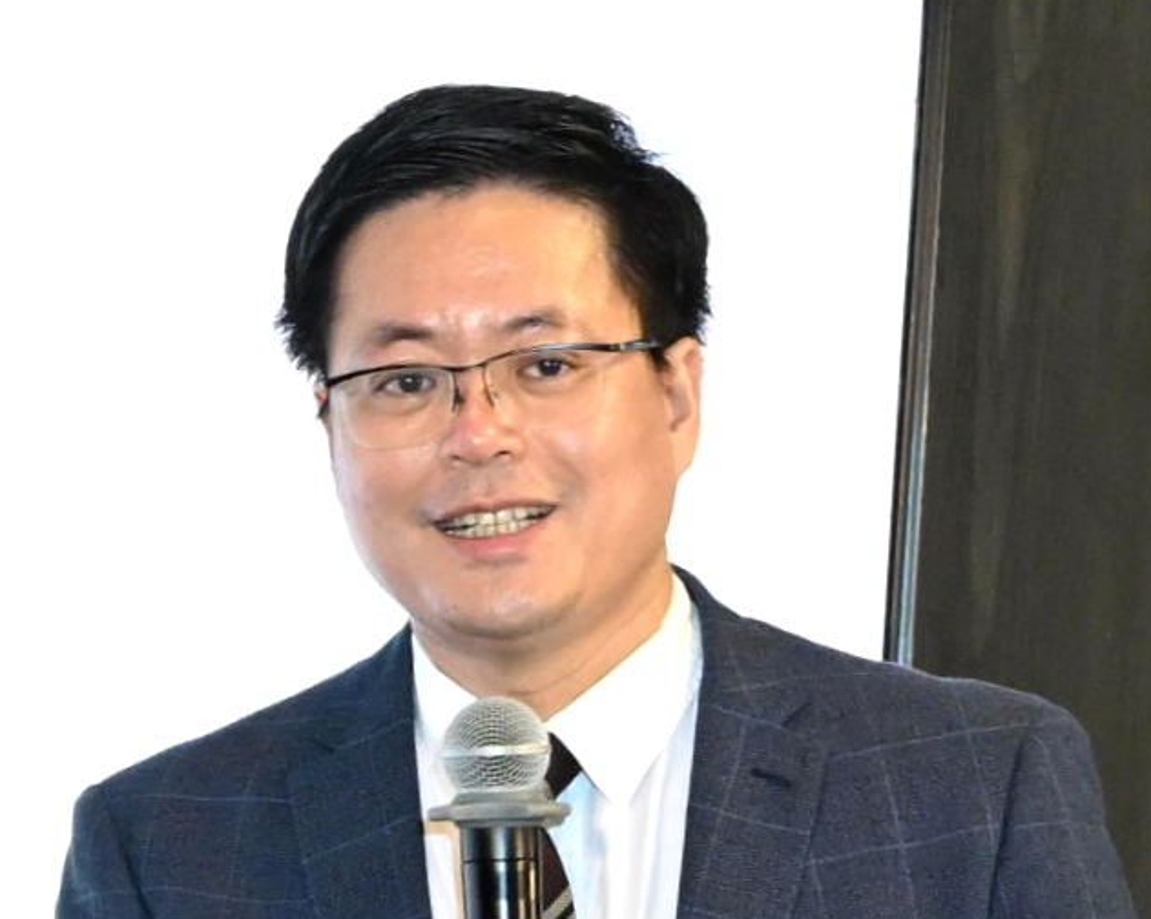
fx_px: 9056
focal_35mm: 266
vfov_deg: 5.8
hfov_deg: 7.3
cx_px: 636
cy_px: 580
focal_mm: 120
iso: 2000
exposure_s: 1/100
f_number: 6.3
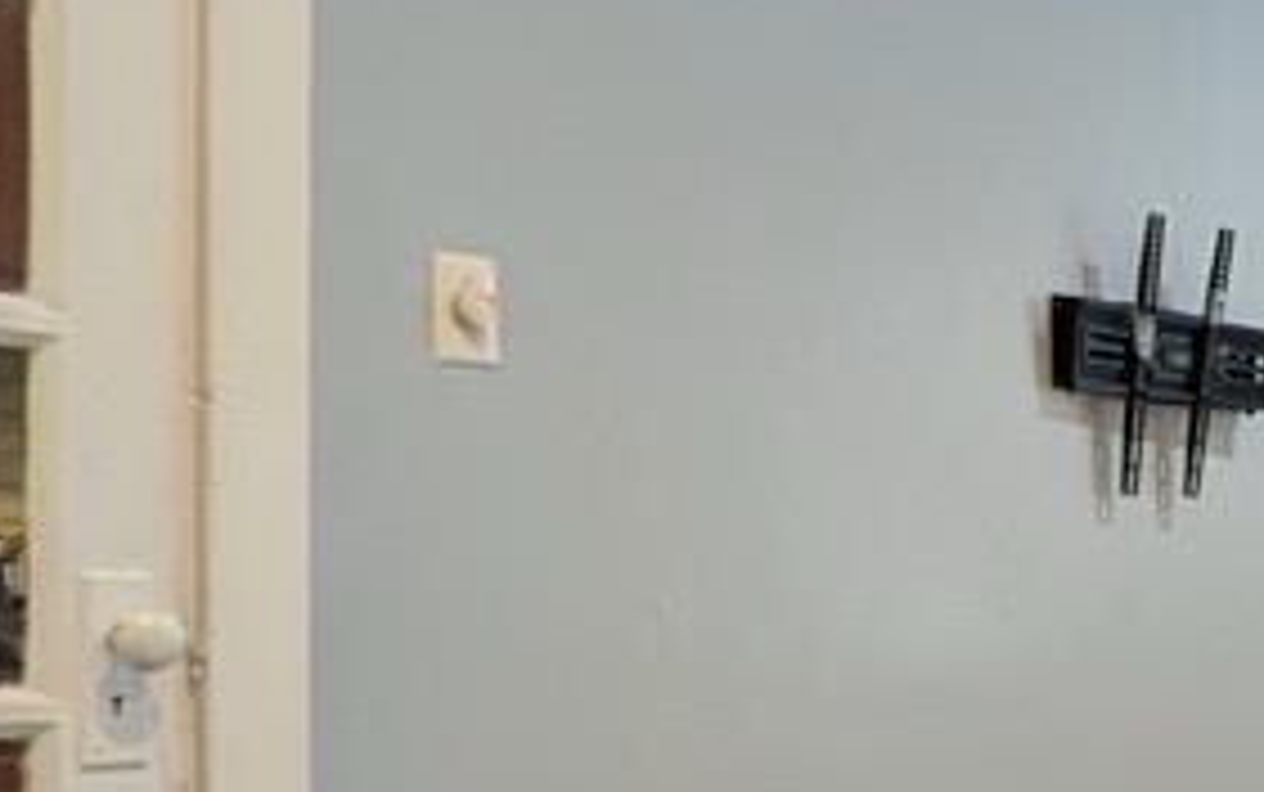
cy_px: 598
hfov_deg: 23.4
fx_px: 1999
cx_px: 2132
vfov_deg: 22.2
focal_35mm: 58
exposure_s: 1/60
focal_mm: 2.02
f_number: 1.7
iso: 56
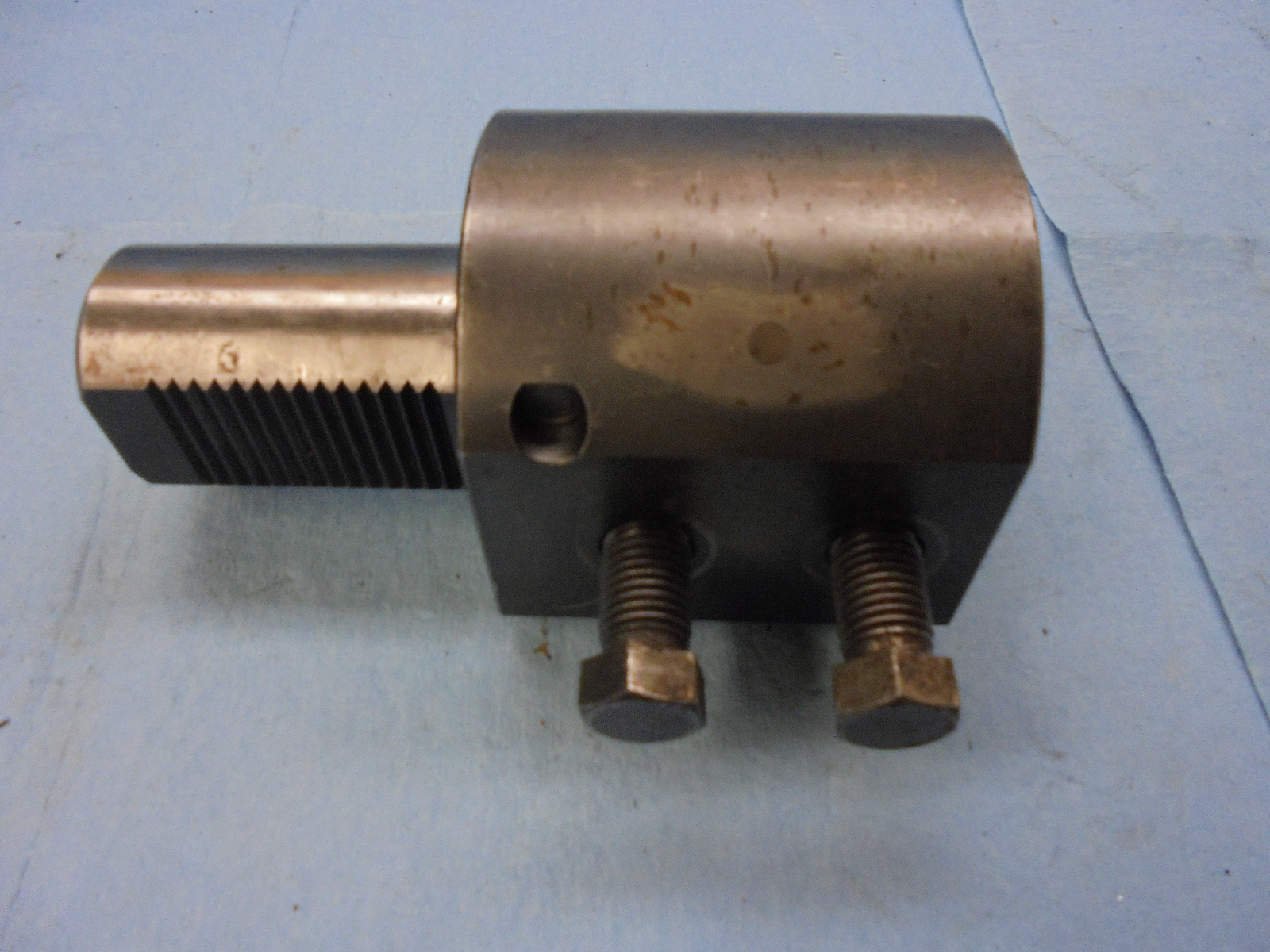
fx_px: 954
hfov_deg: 67.3
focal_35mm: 26
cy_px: 476
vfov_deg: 53.1
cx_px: 635
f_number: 3.5
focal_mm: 4.6
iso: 400
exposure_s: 1/30
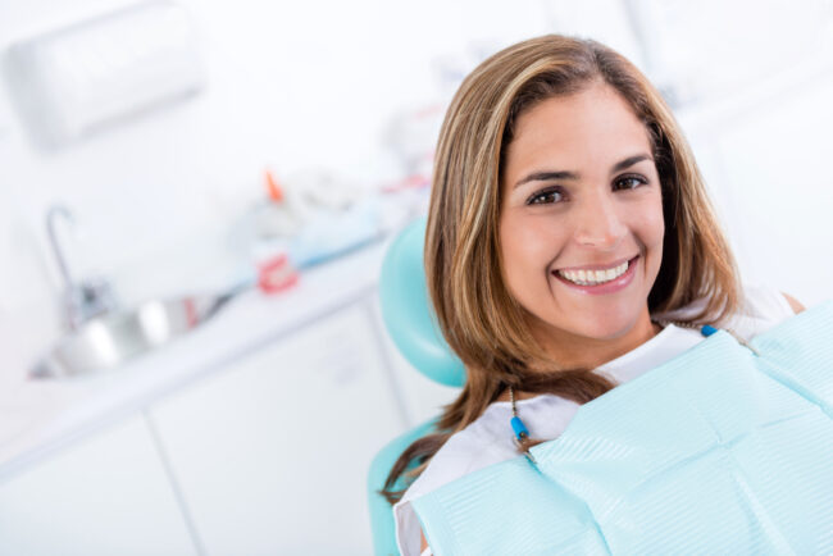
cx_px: 416
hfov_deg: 35.6
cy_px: 278
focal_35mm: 56
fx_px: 1296
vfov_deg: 24.2
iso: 200
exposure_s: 1/200
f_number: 2.8
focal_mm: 56
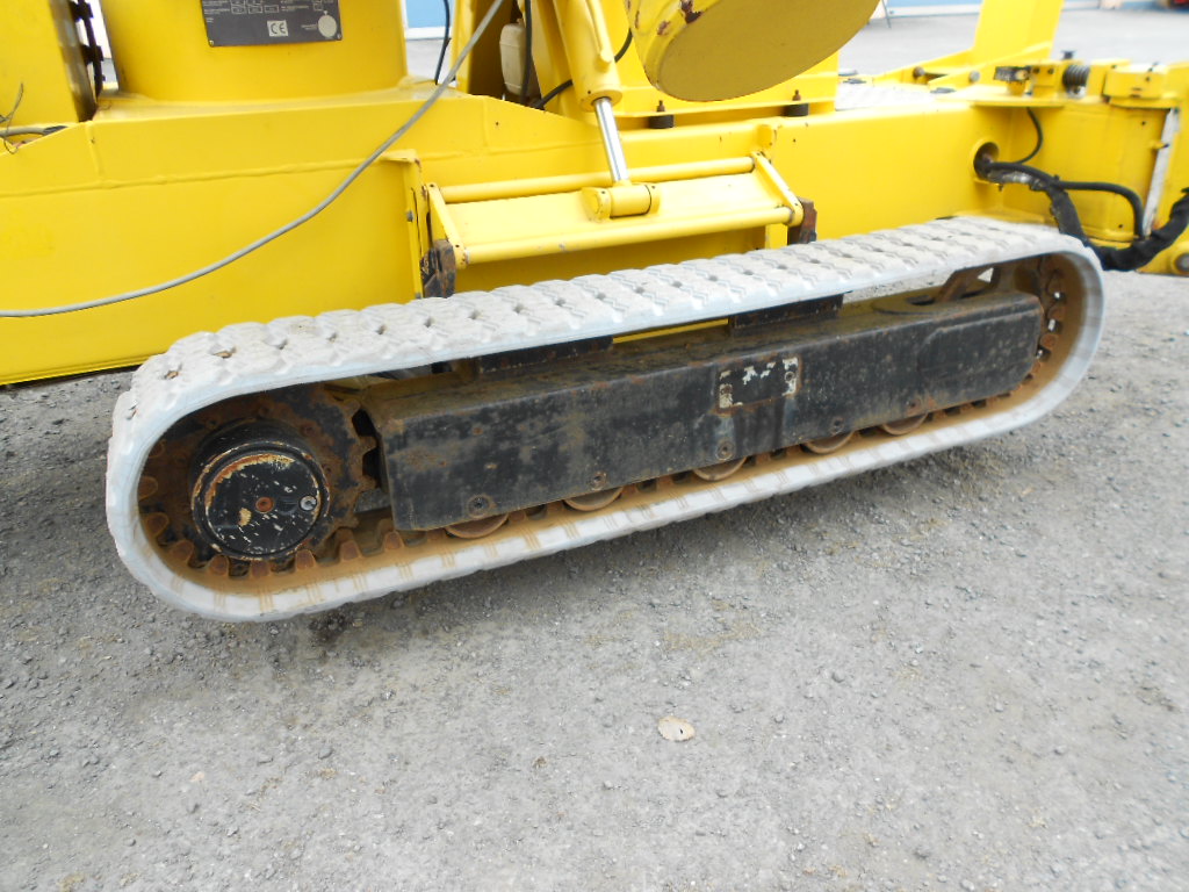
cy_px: 446
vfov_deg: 53.1
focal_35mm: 26
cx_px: 594
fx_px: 893
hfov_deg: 67.3
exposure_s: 1/125
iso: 80
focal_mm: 4.6
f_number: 3.2
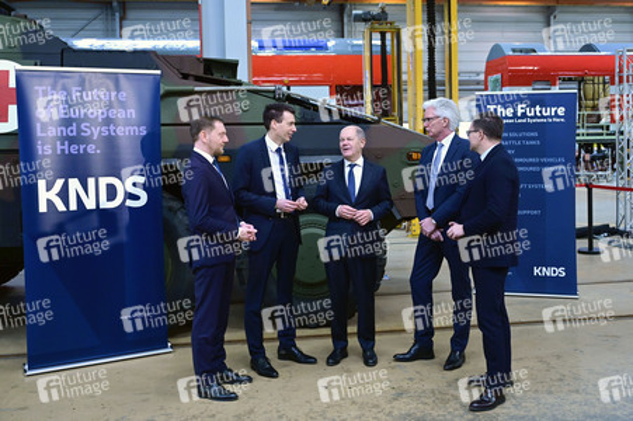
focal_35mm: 34
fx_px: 589
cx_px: 316
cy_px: 210
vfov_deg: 39.4
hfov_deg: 56.5
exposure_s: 1/400
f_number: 3.2
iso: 3200
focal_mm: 33.5
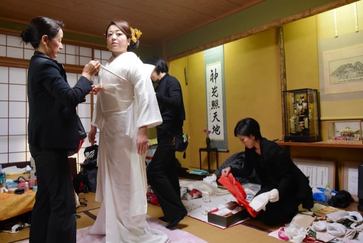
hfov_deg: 67.2
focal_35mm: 27
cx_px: 165
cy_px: 110
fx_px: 272
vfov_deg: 47.9
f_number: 5.6
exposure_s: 1/80
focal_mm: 24
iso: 4000
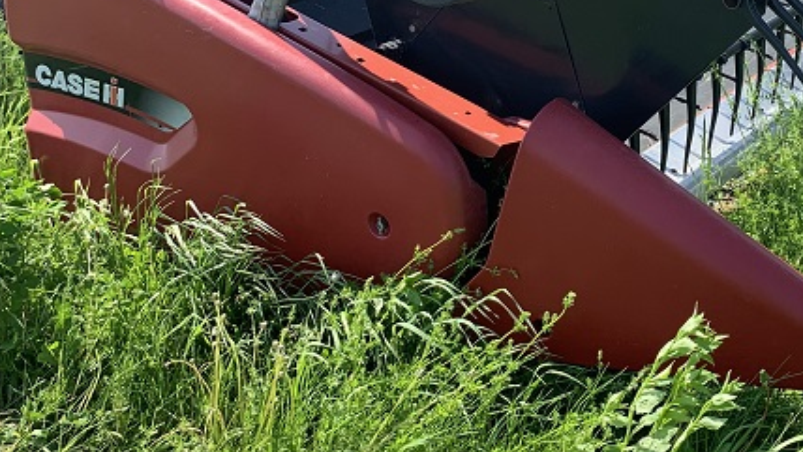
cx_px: 662
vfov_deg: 21.8
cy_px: -8
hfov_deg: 37.5
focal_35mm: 53
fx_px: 1129
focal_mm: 4.25
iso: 25
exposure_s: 1/849
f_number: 1.8
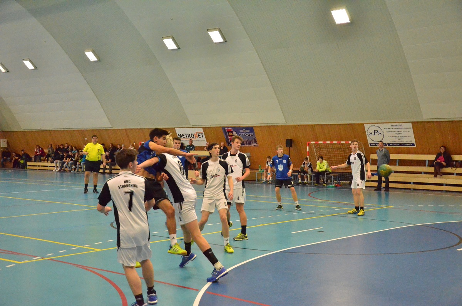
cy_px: 153
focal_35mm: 51
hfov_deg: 39.0
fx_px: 653
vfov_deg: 26.3
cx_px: 231
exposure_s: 1/800
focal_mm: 34
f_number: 4.2
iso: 6400
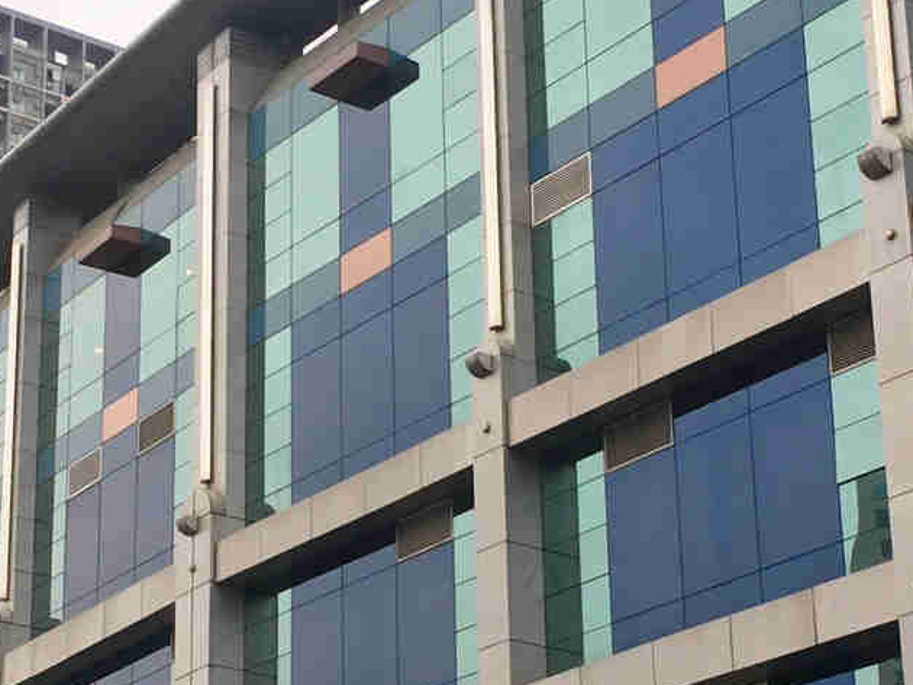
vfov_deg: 16.0
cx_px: 384
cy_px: 504
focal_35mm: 92
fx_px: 2427
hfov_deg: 21.3
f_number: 2.2
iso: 40
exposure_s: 1/100
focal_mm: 4.15
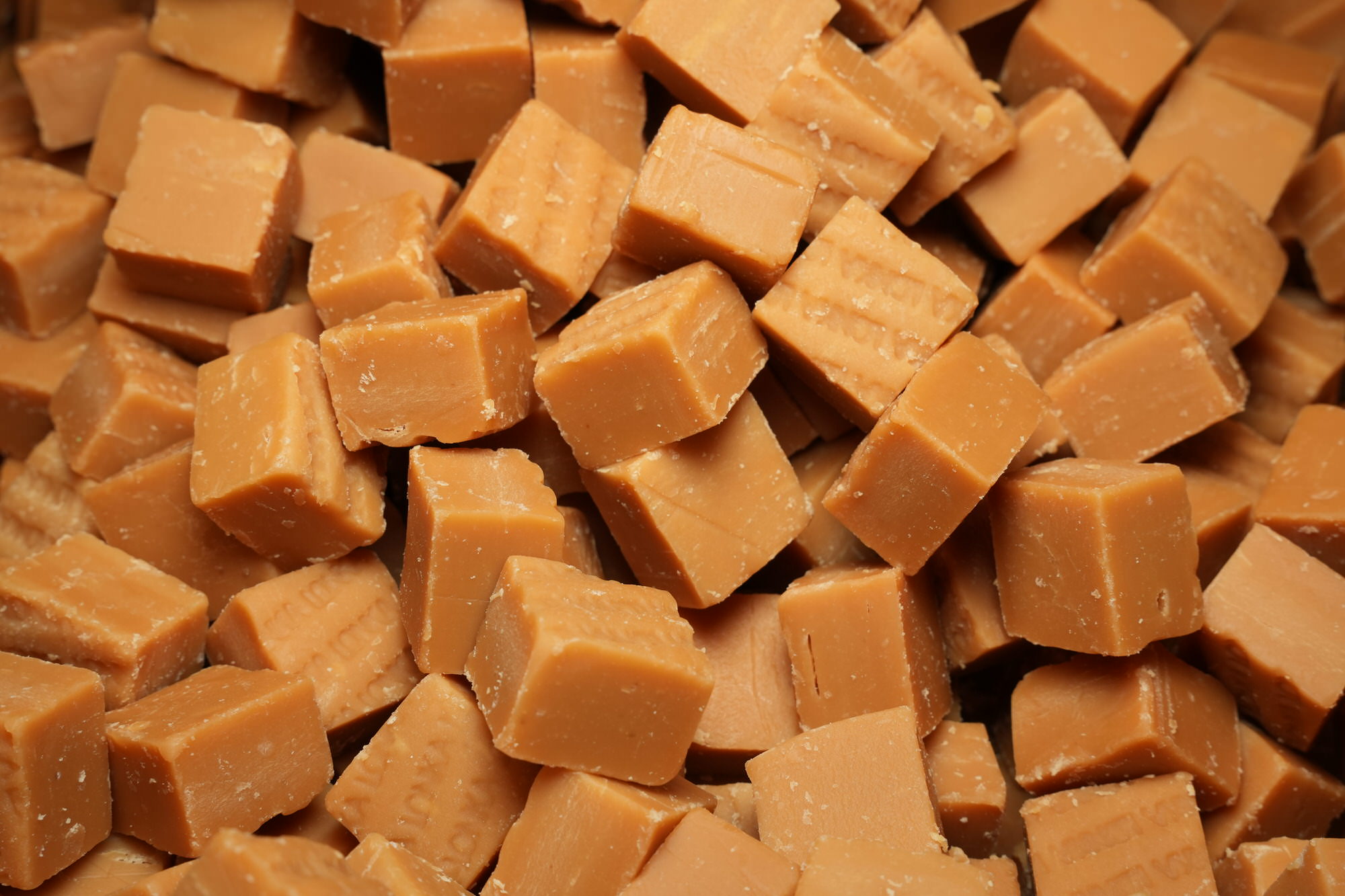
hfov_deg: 35.0
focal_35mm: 57
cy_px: 448
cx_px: 672
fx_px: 2133
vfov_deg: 23.7
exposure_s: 1/160
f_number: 13
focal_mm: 57.1
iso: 640
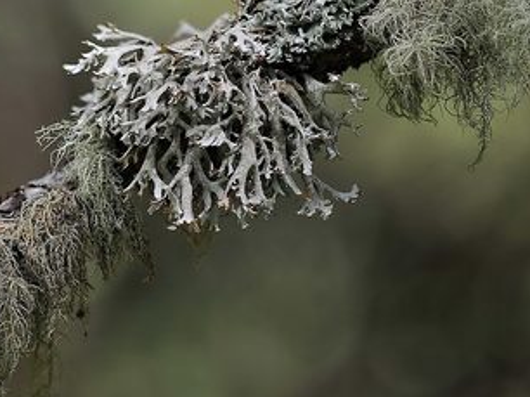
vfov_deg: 4.6
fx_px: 4911
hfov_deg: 6.2
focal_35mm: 321
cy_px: 123
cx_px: 194
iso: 200
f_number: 5
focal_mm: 170
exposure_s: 1/160
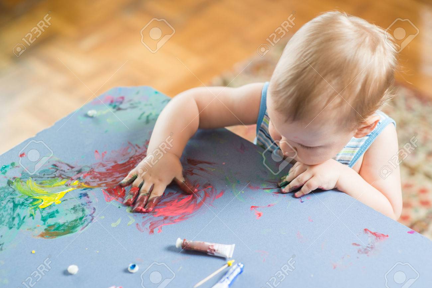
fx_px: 1020
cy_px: 144
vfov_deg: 16.1
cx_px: 216
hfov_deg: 23.9
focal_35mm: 85
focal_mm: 85
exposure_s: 1/60
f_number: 2.8
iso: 250
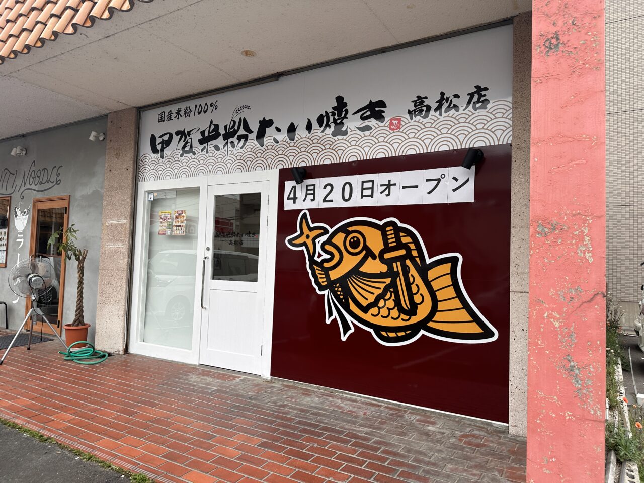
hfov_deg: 71.6
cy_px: 242
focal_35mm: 24
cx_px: 322
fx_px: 446
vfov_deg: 56.8
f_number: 1.78
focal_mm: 6.86
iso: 80
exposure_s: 1/1009
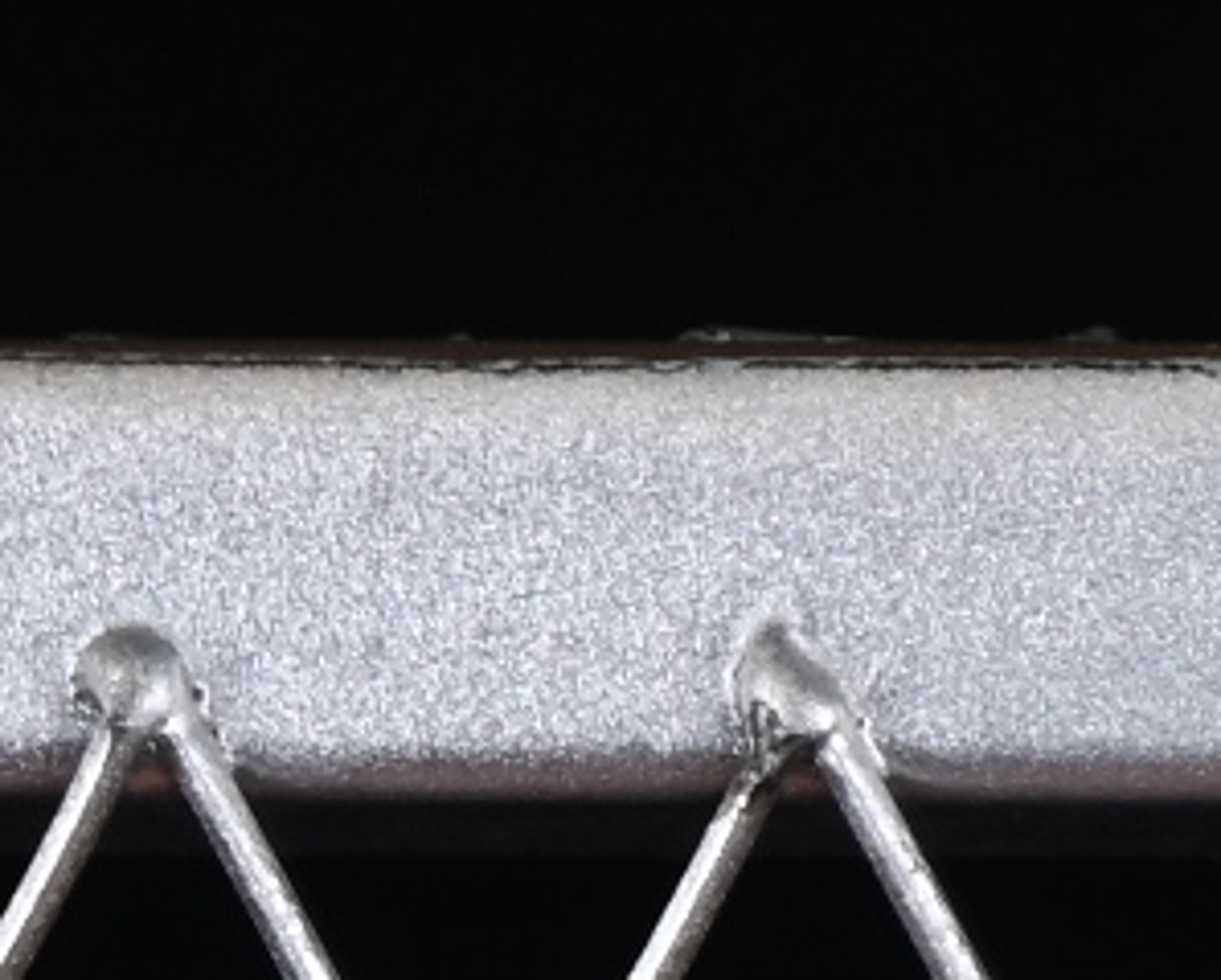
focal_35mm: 657
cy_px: -1948
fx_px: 23765
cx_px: 5691
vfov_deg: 2.3
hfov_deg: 2.8
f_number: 6.3
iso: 160
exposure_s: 1/50
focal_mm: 50
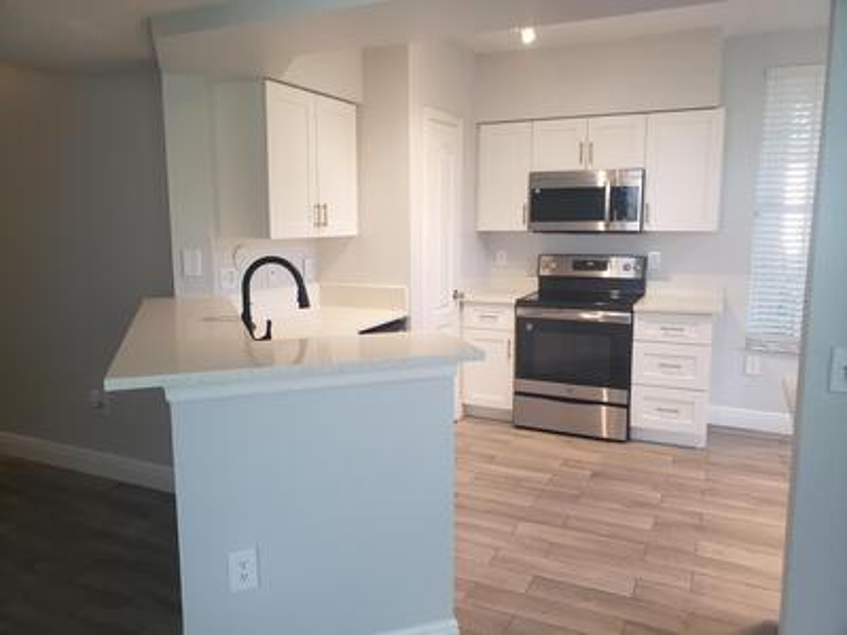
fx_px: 636
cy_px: 318
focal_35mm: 26
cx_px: 424
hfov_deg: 67.3
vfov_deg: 53.1
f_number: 2.4
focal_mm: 4.3
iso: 250
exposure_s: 1/60
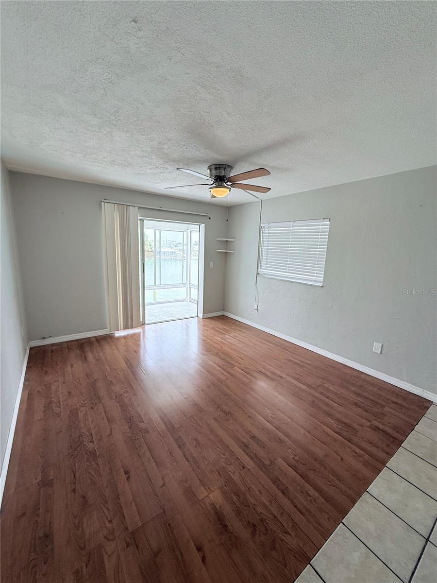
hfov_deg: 85.7
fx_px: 236
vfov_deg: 102.1
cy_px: 292
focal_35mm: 14
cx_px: 218
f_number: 2.2
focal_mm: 2.22
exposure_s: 1/240
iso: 64
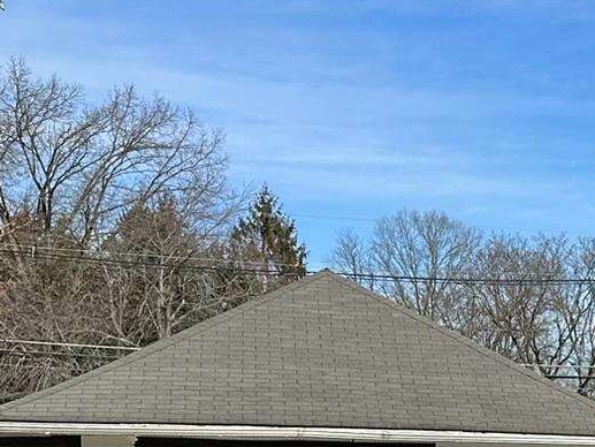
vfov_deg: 15.0
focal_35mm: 95
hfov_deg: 16.9
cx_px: 1084
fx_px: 1633
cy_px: 560
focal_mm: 6.86
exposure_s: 1/3155
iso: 80
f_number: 1.78
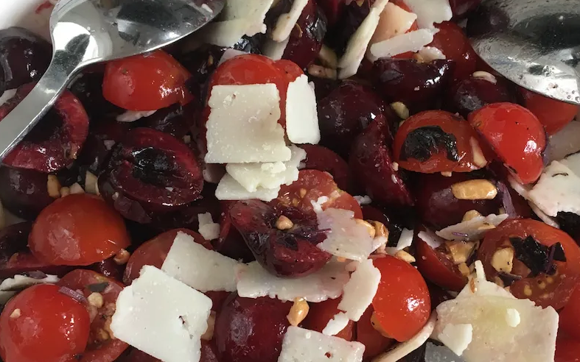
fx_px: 790
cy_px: 209
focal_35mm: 50
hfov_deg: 40.3
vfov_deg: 25.8
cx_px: 303
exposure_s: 1/33
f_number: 2.2
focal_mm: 4.15
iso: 50
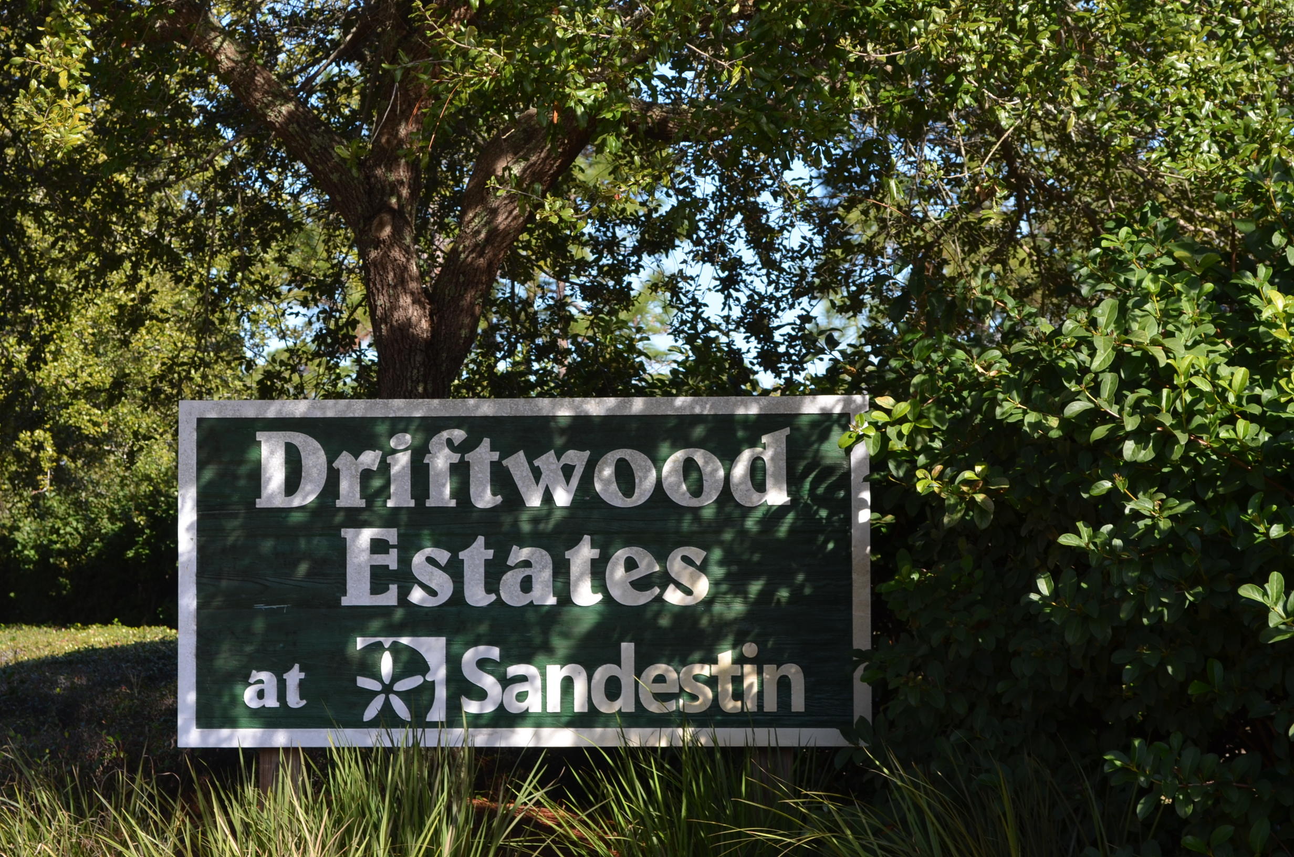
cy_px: 428
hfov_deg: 24.7
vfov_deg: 16.5
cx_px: 647
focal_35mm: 82
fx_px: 2959
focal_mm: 55
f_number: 8
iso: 200
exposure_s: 1/250
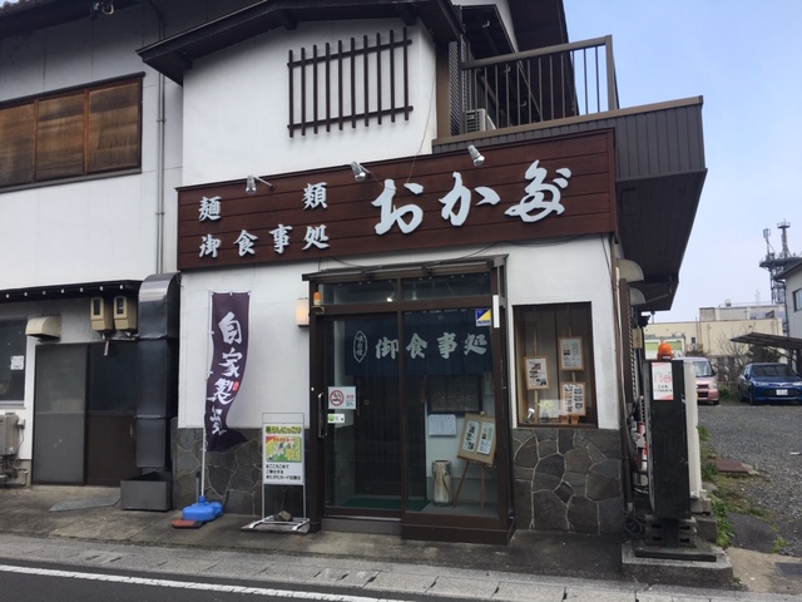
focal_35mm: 29
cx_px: 401
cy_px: 301
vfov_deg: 48.2
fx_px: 672
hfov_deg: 61.7
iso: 25
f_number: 2.2
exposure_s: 1/1099
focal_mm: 4.15
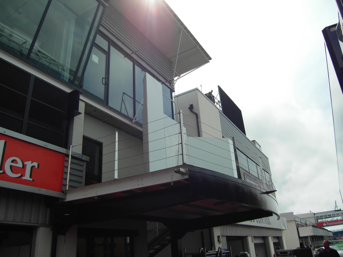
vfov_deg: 49.7
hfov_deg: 63.5
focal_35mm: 28
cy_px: 128
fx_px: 277
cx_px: 172
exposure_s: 1/400
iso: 80
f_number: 7.3
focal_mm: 6
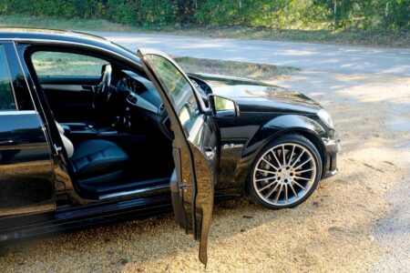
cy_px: 136
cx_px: 205
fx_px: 342
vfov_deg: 43.6
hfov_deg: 61.9
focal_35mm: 30
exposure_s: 1/170
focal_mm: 20
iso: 400
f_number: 5
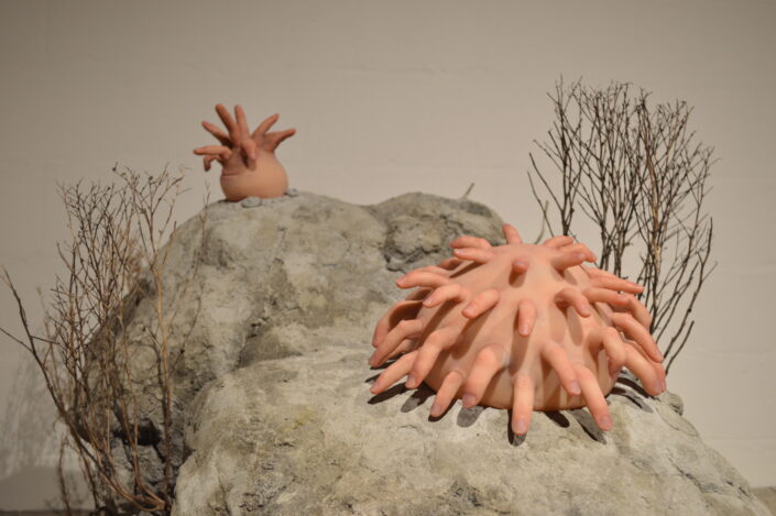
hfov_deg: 53.2
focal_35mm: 36
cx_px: 388
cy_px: 258
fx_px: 775
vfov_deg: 36.8
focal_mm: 24
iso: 400
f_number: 4
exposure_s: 1/30
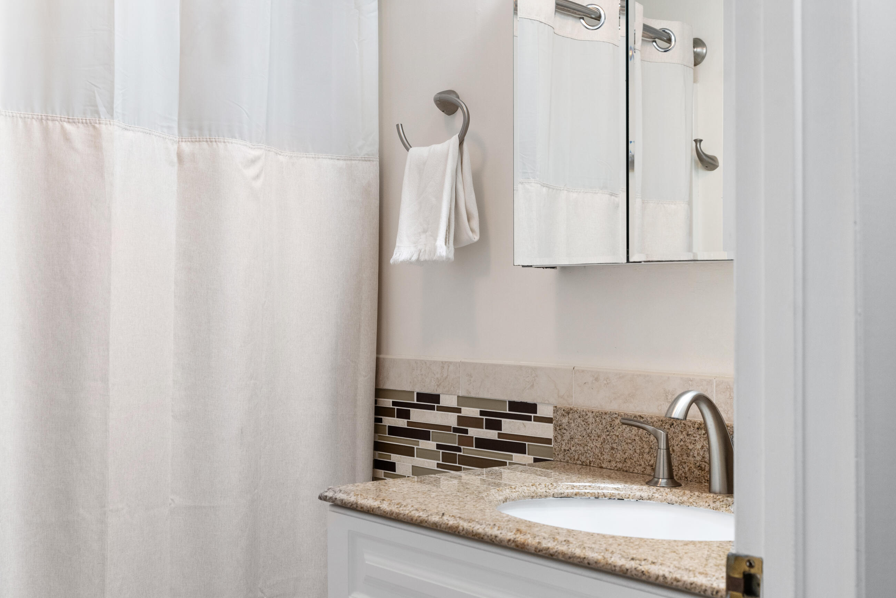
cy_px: 333
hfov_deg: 44.4
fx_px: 1095
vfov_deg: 30.5
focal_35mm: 44
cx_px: 394
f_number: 7.1
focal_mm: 38
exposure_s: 1/30
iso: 1000
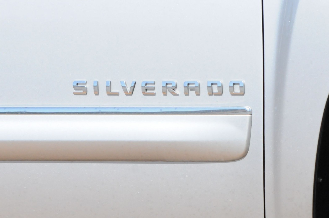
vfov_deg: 2.9
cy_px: 75
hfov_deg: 4.3
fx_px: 4355
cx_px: 168
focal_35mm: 477
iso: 2000
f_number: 10
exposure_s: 1/3200
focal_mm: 200
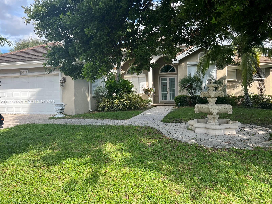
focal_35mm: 26
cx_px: 136
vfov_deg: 53.1
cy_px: 102
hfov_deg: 67.3
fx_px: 204
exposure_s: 1/1147
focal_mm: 5.7
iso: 50
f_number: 1.5
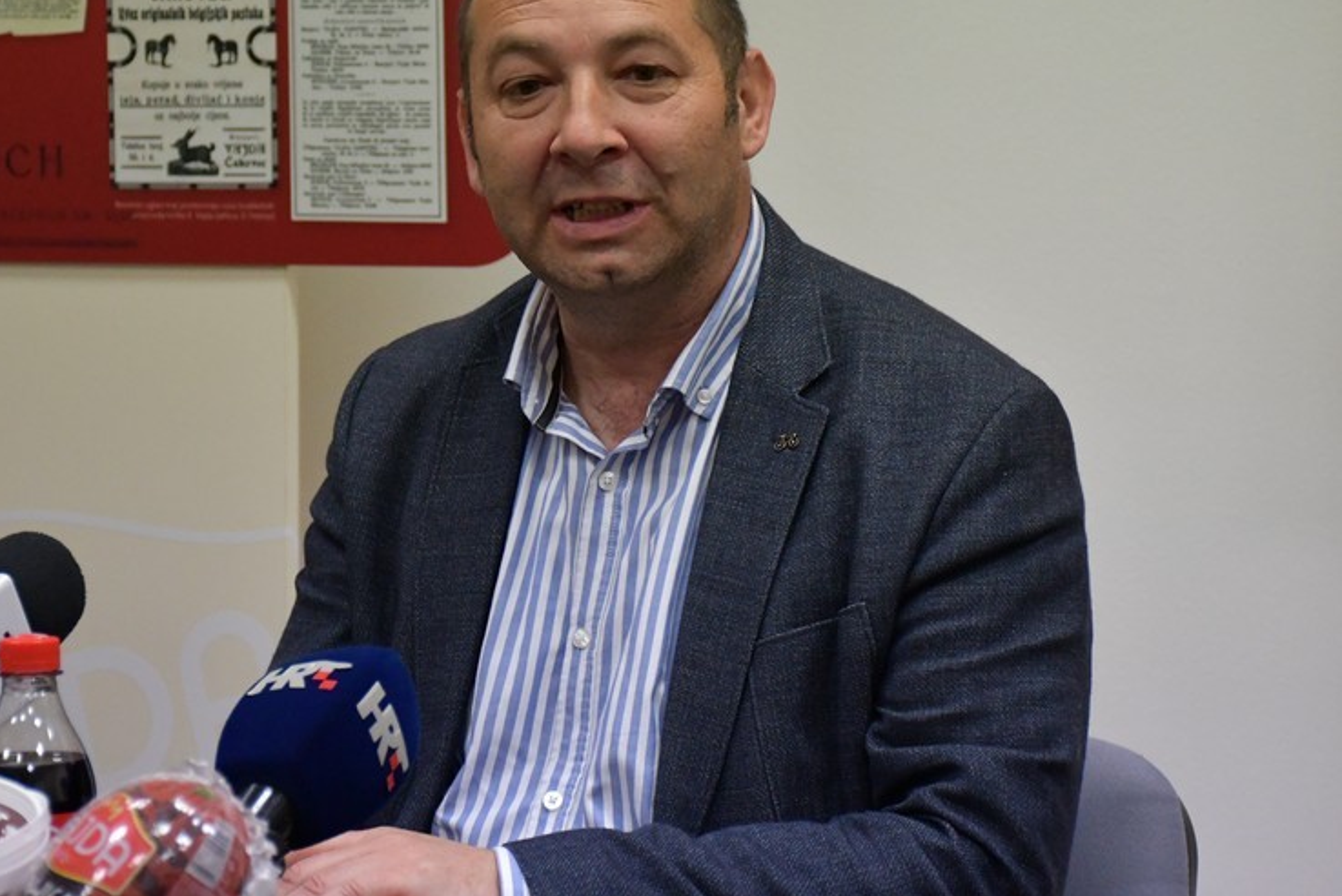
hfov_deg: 16.4
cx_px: 779
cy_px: 323
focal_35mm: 125
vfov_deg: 11.0
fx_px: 4661
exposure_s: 1/250
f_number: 5
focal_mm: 60
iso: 3200
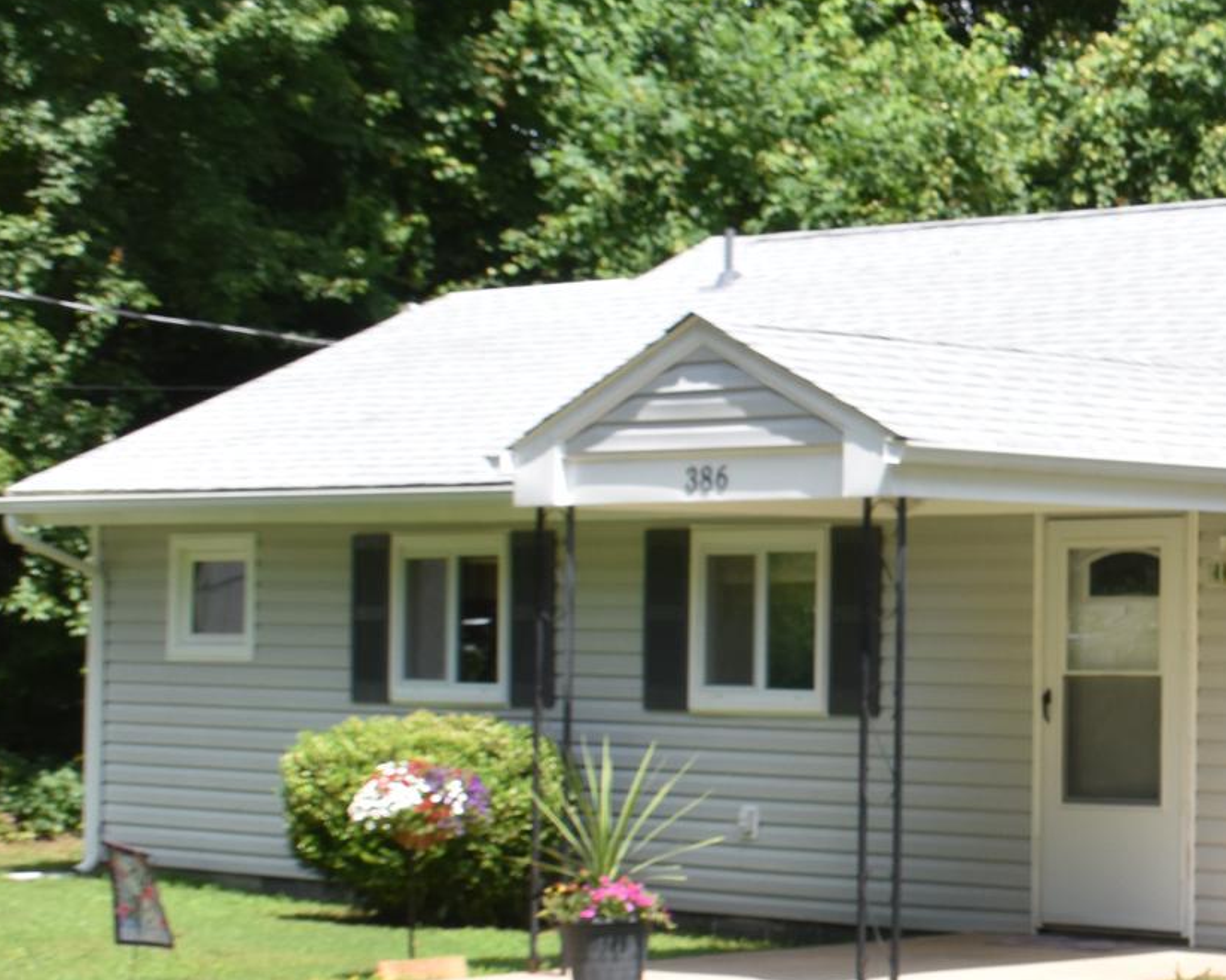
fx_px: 2540
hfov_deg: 24.9
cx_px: 1413
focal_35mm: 70
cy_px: 547
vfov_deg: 21.8
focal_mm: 20
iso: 400
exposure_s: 1/250
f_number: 8
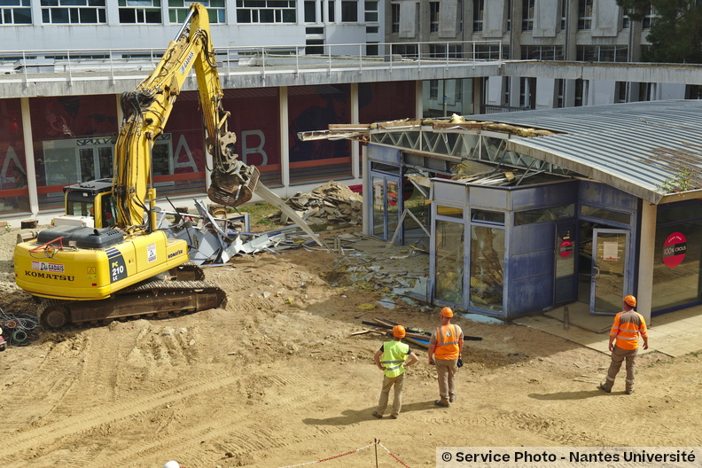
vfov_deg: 29.9
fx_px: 877
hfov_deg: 43.6
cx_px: 351
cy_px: 234
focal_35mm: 45
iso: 200
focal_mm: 30.2
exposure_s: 1/500
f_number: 6.4
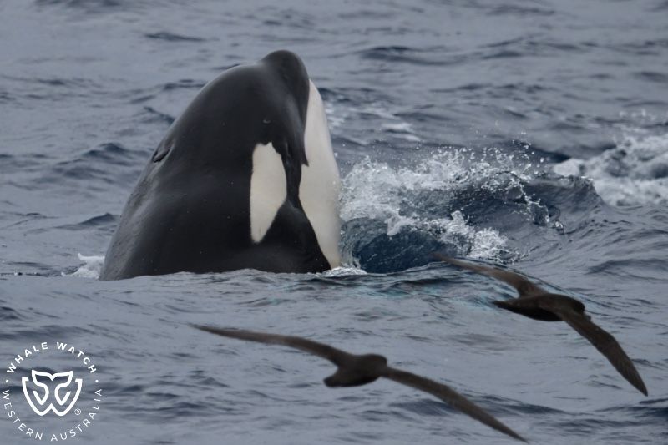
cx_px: 334
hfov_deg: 5.7
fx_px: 6678
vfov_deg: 3.8
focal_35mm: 360
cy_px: 222
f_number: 6
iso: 1100
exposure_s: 1/8000
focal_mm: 360
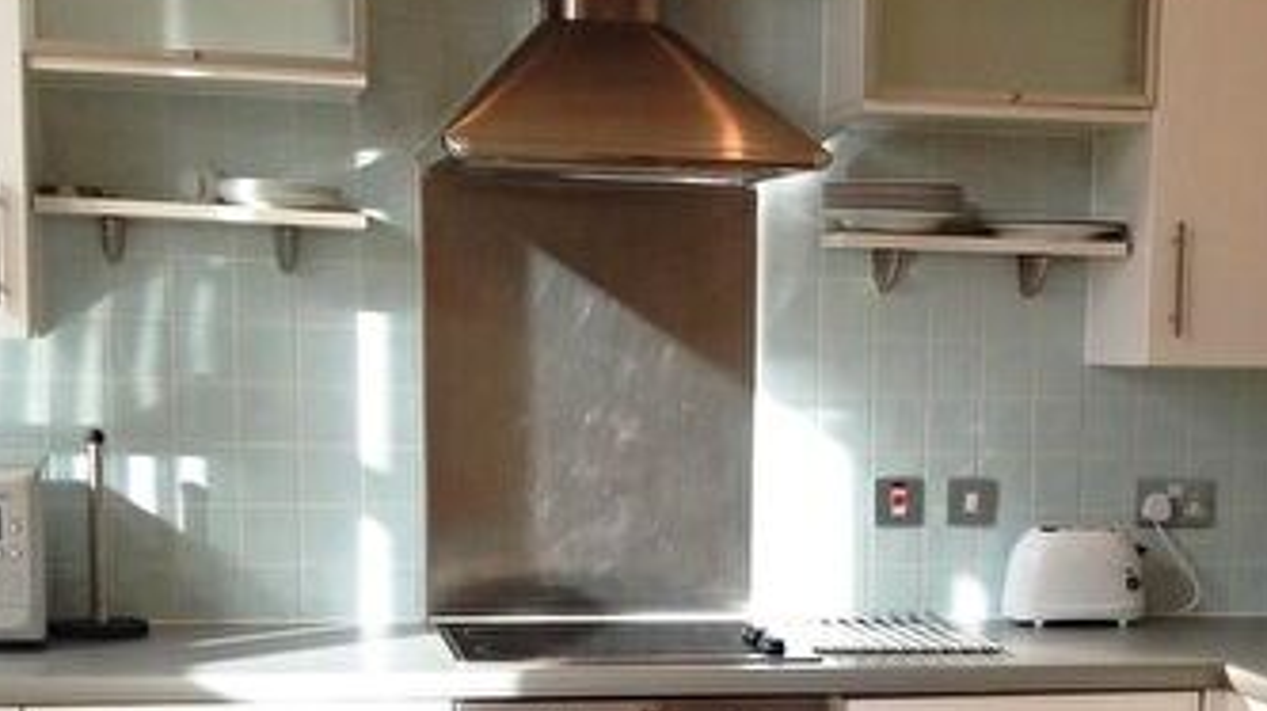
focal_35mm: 80
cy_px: 694
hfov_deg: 26.4
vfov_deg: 14.9
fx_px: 2687
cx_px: 856
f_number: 2.4
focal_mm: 4.28
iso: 50
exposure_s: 1/206
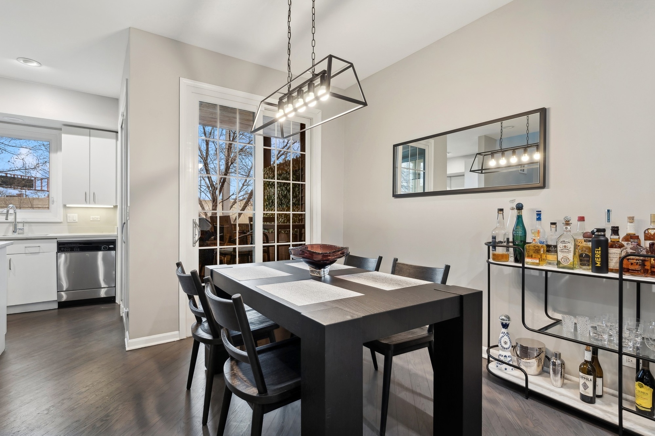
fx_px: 318
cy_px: 218
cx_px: 328
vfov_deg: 68.8
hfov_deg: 91.7
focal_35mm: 18
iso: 200
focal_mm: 17.5
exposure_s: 1/4
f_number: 9.5
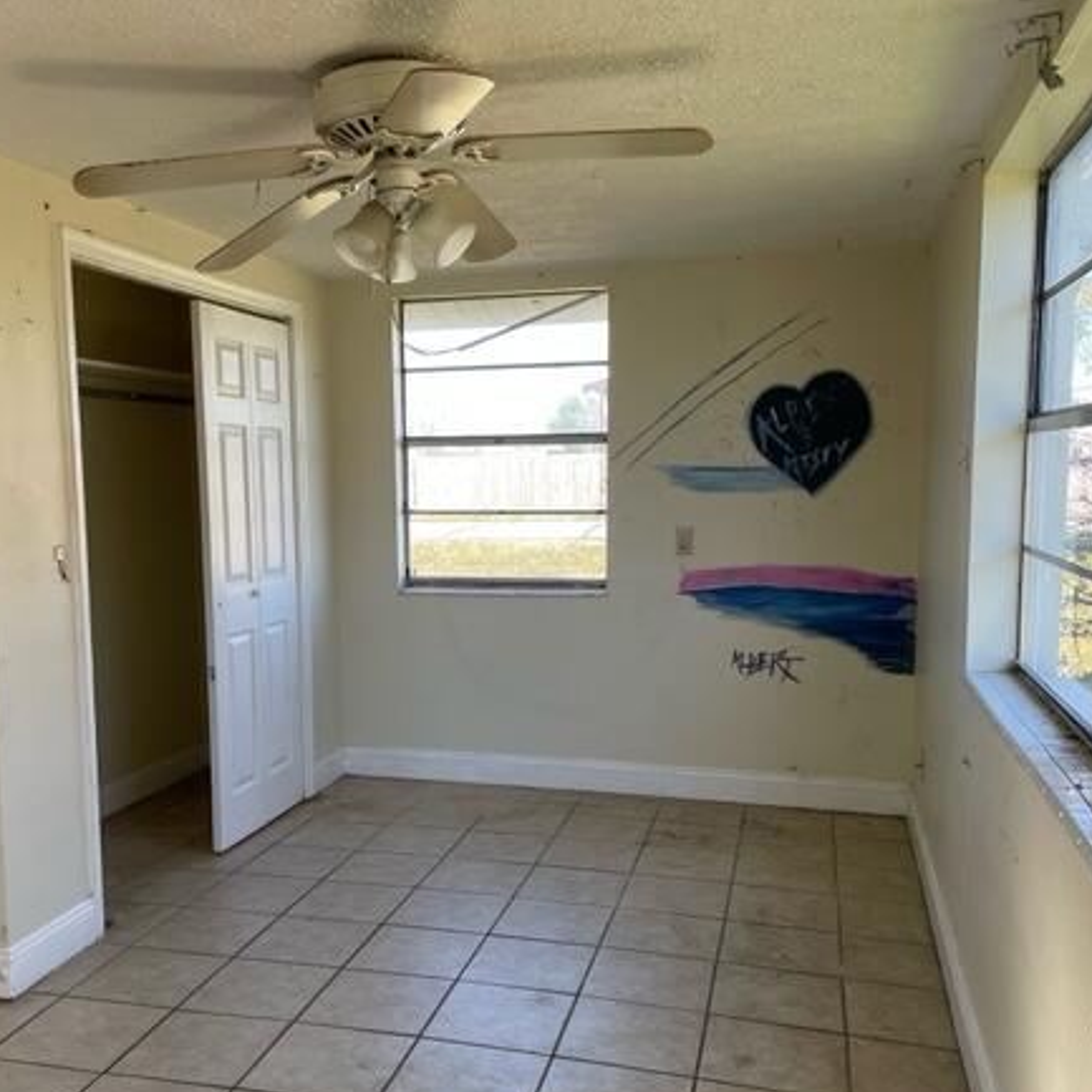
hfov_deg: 48.2
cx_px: 454
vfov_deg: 48.4
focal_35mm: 34
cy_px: 603
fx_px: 1213
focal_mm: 4.2
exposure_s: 1/165
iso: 32
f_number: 1.6
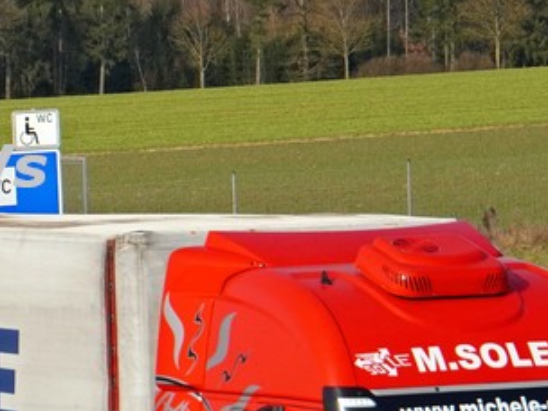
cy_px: 475
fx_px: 4997
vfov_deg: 4.7
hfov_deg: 6.3
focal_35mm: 316
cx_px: 29
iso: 800
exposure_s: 1/3200
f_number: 6.3
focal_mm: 83.1
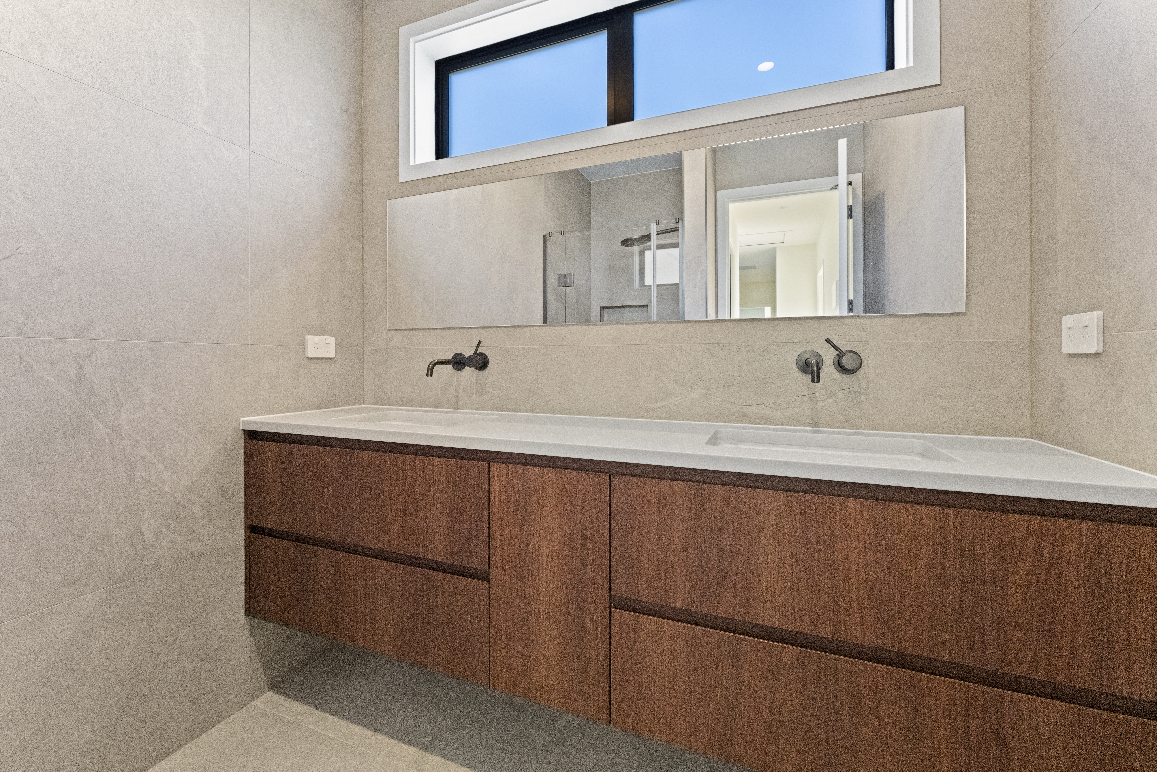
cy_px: 386
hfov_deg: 104.3
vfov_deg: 81.2
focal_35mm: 14
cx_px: 578
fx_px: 450
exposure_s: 1/125
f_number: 8
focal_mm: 14
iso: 6400
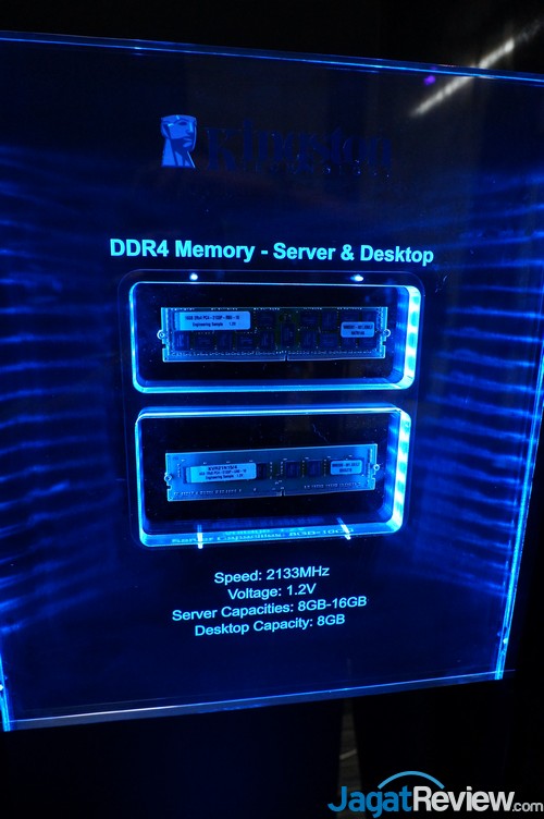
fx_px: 545
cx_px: 272
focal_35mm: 24
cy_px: 410
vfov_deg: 73.8
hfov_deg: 53.0
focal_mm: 16
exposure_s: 1/80
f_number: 4.5
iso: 1600
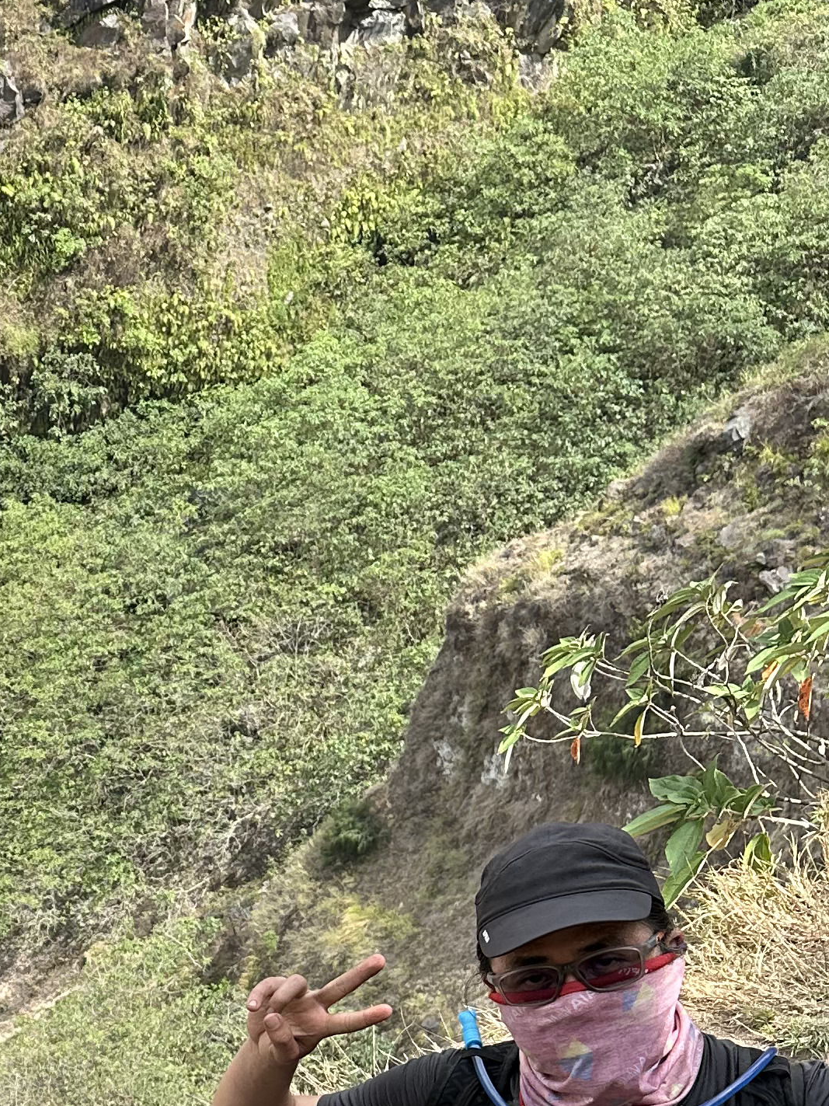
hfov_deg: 19.6
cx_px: -296
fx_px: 2172
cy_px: 1165
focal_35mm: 68
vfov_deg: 26.6
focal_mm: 6.86
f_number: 1.78
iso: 80
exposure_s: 1/1072
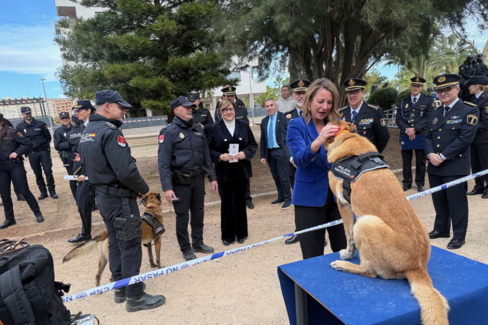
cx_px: 239
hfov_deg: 69.4
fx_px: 352
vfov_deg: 49.3
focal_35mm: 26
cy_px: 190
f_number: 1.78
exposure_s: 1/488
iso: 80
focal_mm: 6.76
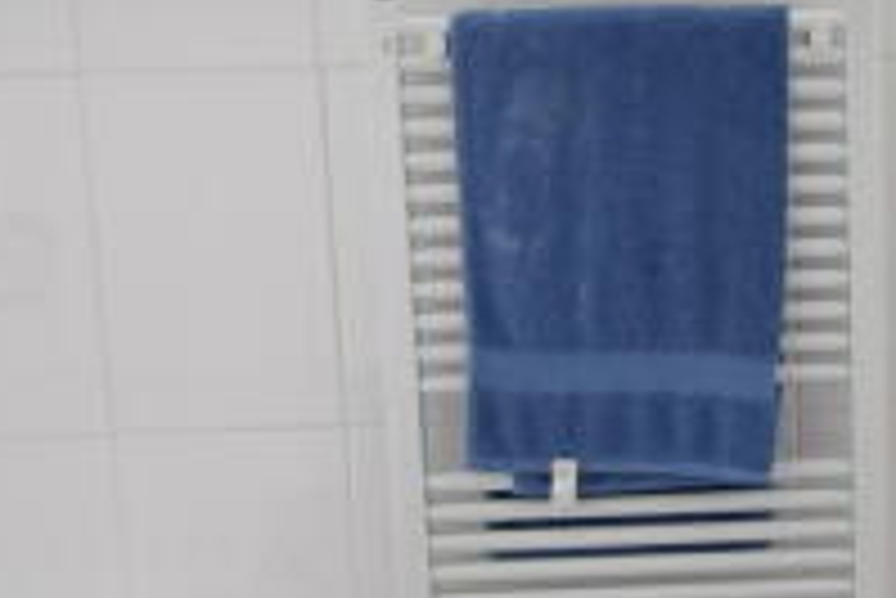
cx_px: 982
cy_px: 310
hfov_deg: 24.5
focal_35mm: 77
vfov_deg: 17.7
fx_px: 1918
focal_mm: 10
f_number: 5
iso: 800
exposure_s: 1/100
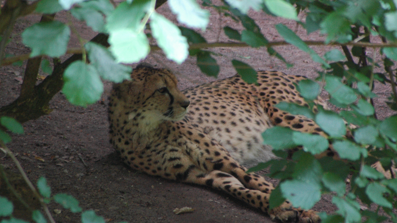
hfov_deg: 4.2
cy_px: 114
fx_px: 5389
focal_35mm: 512
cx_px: 199
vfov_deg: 2.4
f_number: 6.3
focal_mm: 300
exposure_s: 1/50
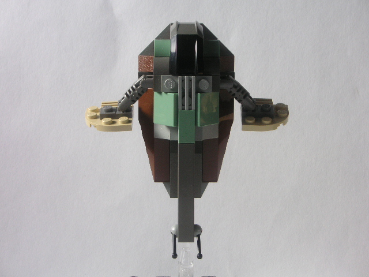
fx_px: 1119
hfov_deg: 18.7
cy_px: 138
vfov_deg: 14.1
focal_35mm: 105
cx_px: 184
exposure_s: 1/180
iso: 50
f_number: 5
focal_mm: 17.1
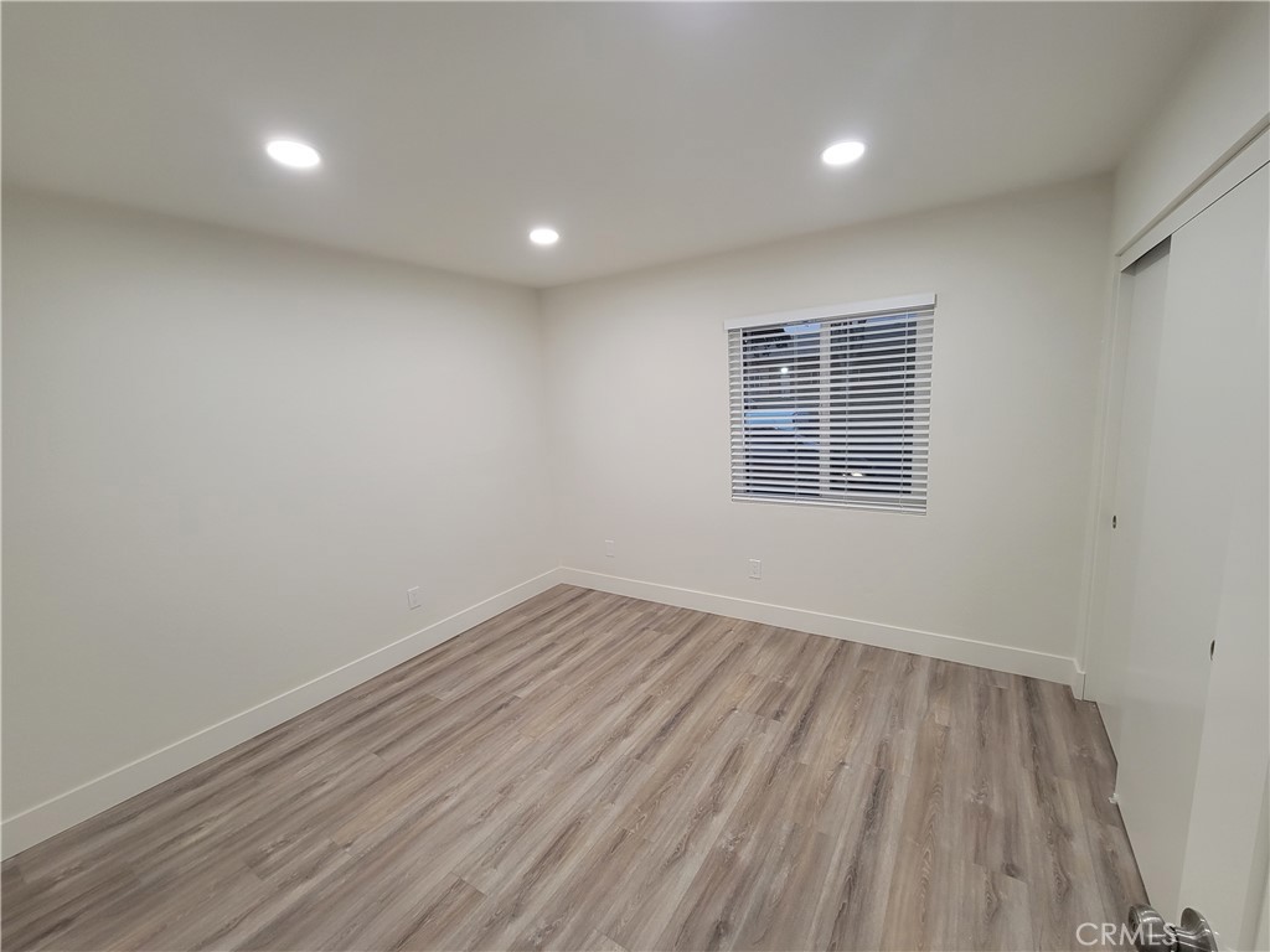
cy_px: 476
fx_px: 477
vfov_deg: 89.9
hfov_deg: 106.2
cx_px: 635
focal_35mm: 13
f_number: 2.2
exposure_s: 1/60
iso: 160
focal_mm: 2.2
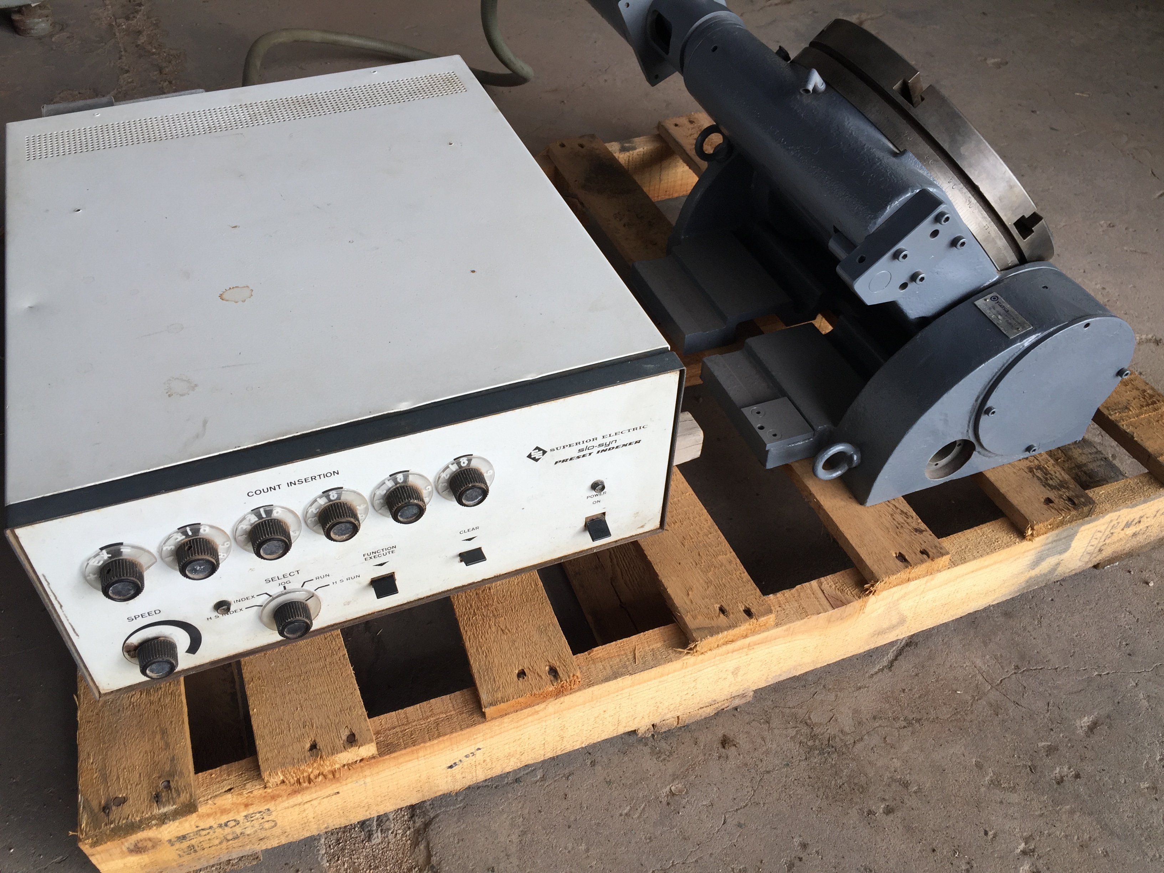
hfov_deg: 61.7
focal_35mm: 29
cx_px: 582
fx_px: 975
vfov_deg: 48.2
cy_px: 436
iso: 32
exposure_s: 1/120
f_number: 2.2
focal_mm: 4.15
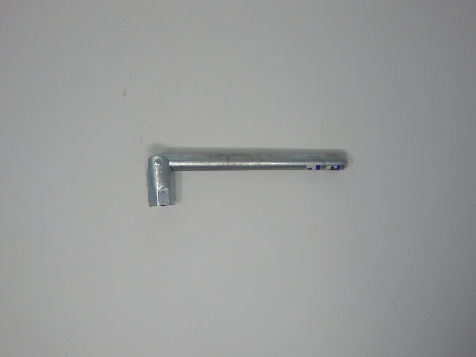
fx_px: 426
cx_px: 238
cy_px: 178
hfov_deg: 58.4
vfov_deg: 45.4
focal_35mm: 31
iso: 125
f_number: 3.2
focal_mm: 5.6
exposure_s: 1/200
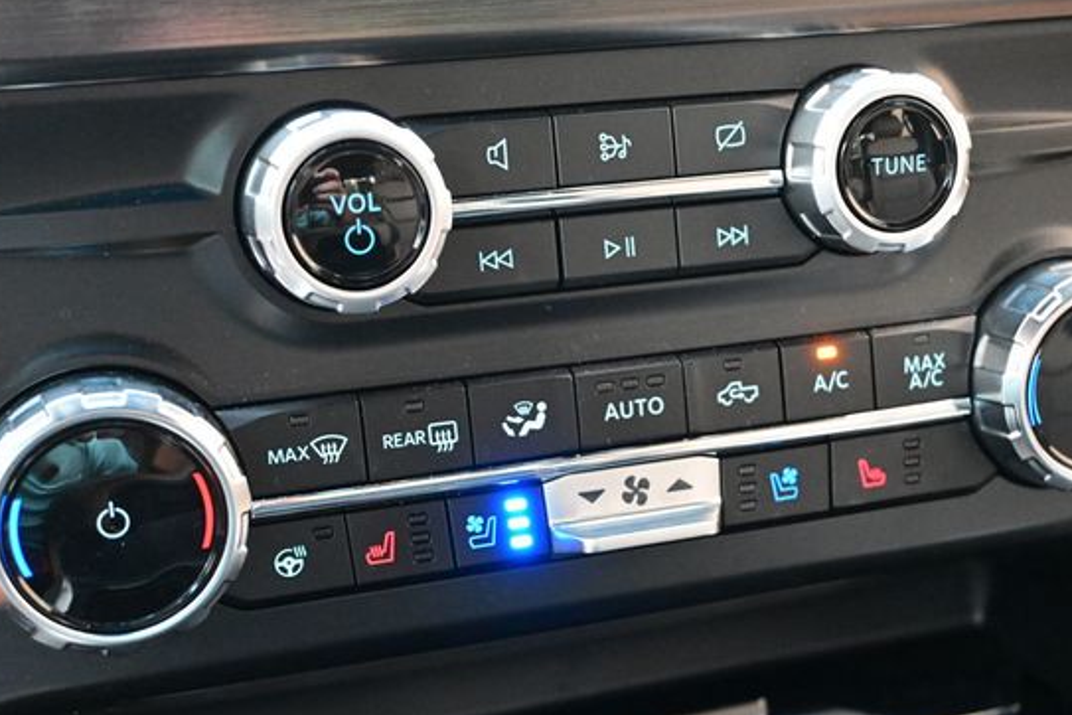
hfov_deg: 37.5
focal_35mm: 53
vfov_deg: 25.5
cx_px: 571
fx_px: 1578
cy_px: 395
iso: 6400
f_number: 4.8
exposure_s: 1/50
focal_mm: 30
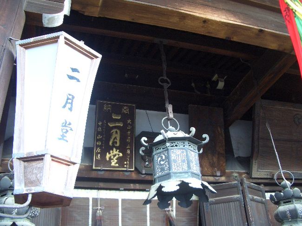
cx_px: 151
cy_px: 113
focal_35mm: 35
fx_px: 305
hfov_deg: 52.6
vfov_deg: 40.7
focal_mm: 5.8
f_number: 2.6
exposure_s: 1/25
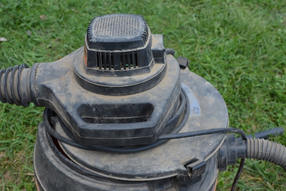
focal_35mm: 48
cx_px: 143
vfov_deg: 28.1
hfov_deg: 41.1
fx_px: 381
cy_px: 96
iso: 200
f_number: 7.1
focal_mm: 32
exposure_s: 1/200
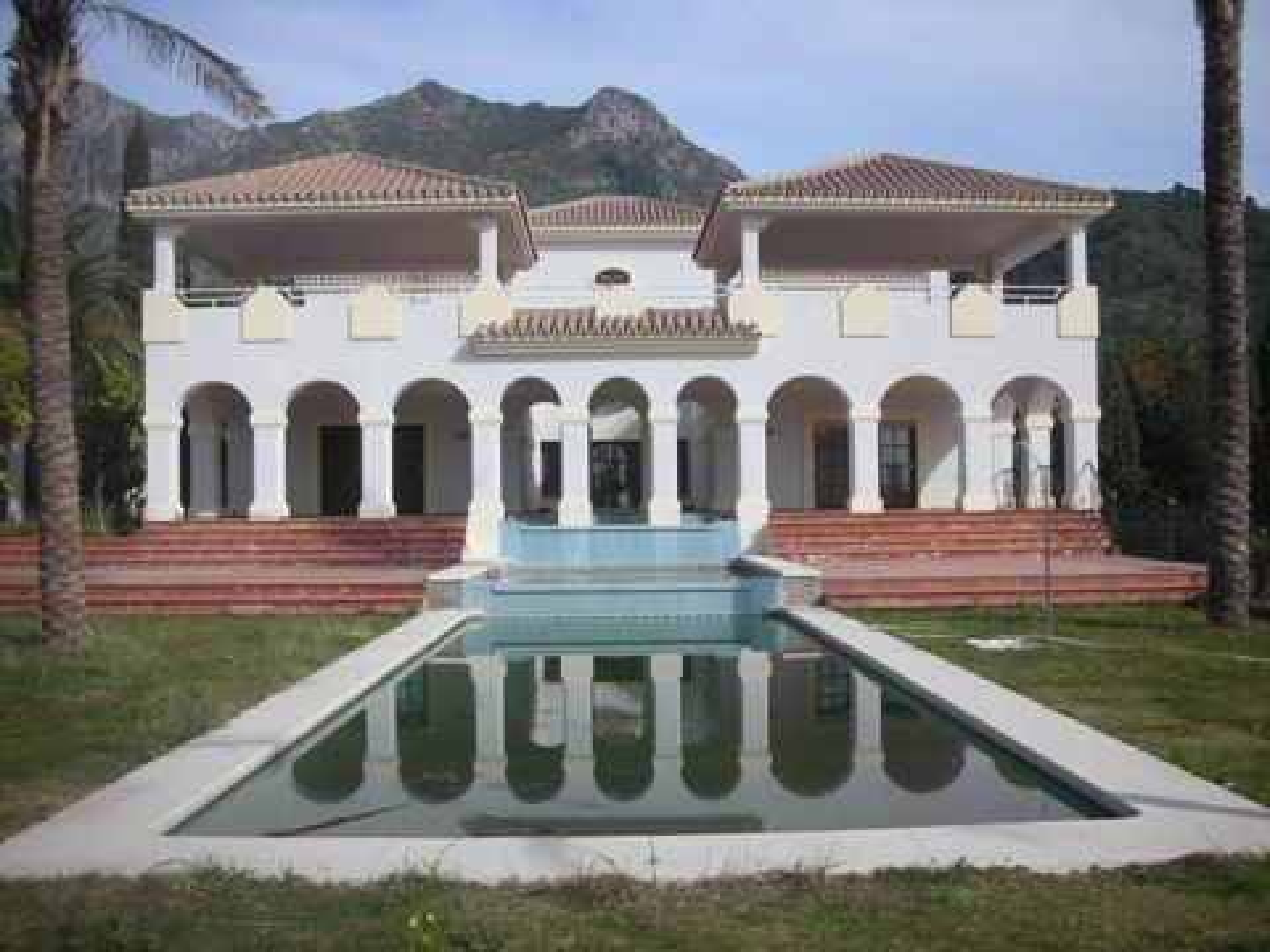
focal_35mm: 35
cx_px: 635
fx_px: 1284
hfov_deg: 52.6
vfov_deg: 40.7
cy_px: 476
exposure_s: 1/94.8
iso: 50
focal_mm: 5.8
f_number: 8.5
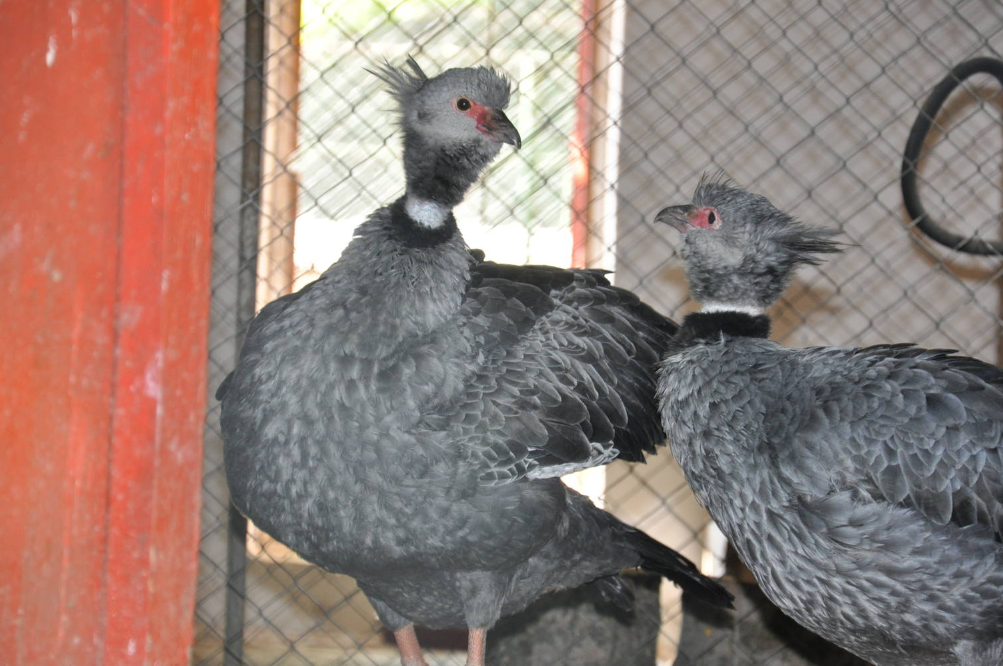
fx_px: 4662
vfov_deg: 8.2
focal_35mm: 168
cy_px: 343
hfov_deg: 12.3
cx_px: 522
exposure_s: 1/60
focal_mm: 105
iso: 800
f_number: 5.6
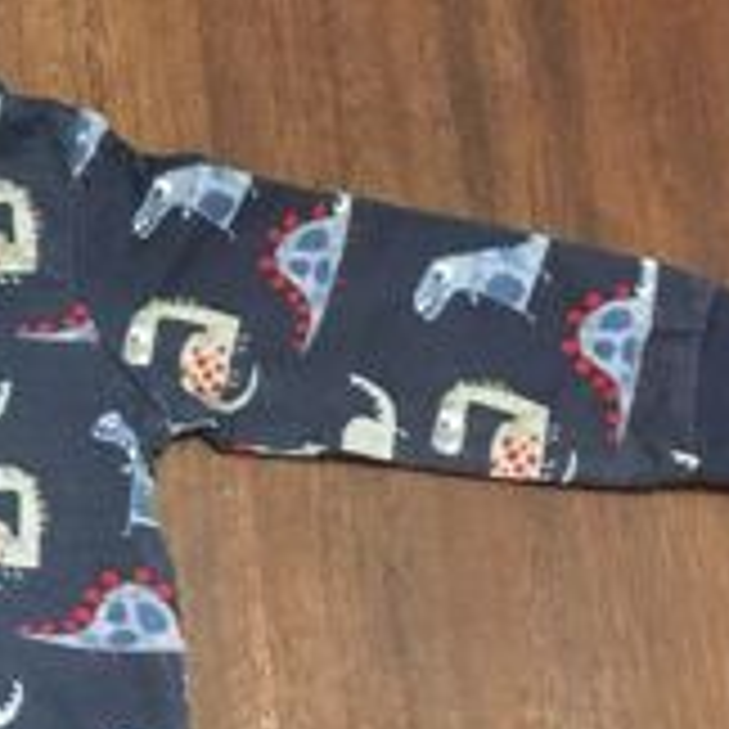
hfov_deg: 16.3
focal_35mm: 101
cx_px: -230
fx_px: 2406
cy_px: 423
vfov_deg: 17.2
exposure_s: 1/8
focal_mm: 4.15
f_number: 2.2
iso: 200
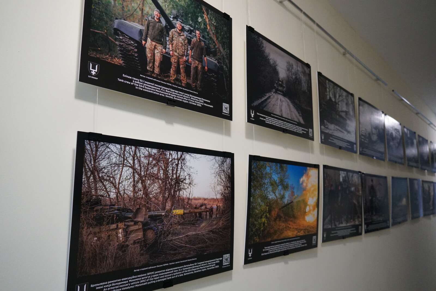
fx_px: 327
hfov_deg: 67.4
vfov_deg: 47.9
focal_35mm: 27
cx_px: 218
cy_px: 146
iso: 3200
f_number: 3.5
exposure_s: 1/160
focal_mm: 18
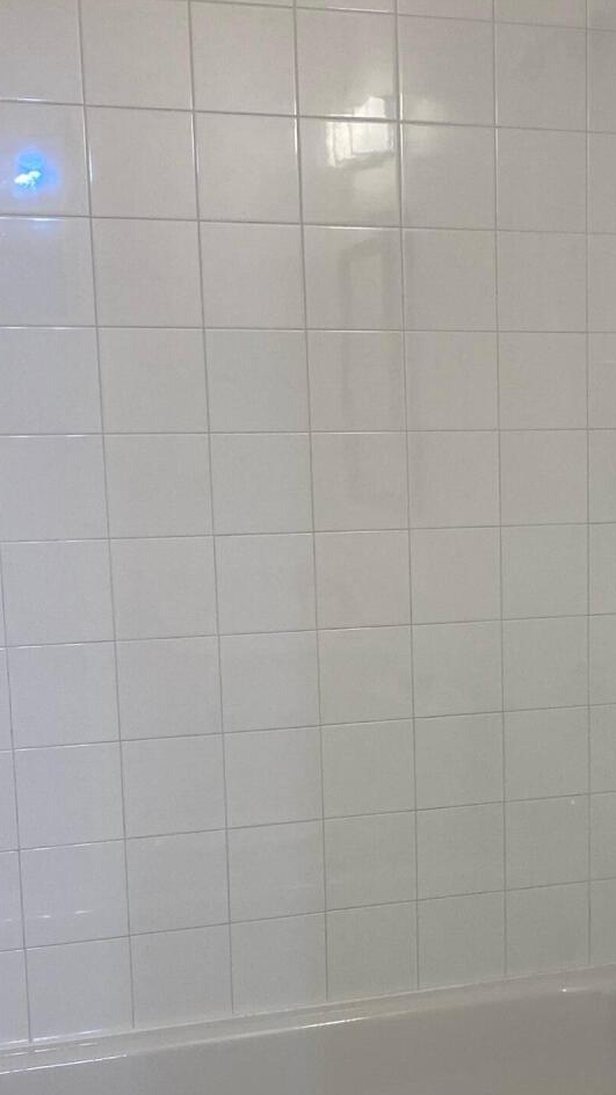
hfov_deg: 19.6
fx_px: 1742
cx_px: 582
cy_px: 695
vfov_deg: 34.7
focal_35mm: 60
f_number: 1.8
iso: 100
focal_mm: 4.25
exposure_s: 1/120
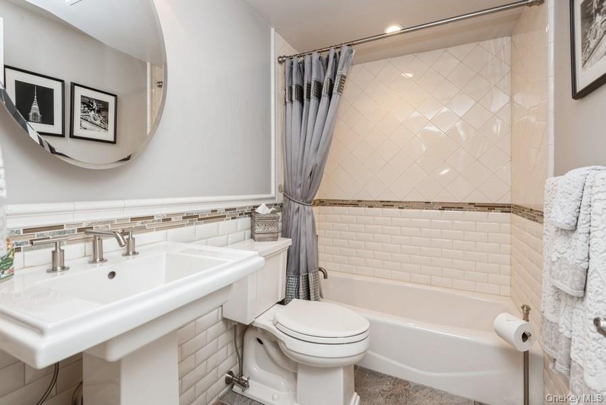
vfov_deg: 73.8
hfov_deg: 96.7
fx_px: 269
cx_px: 303
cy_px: 202
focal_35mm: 16
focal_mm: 16
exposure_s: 1/15
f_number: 9
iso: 200
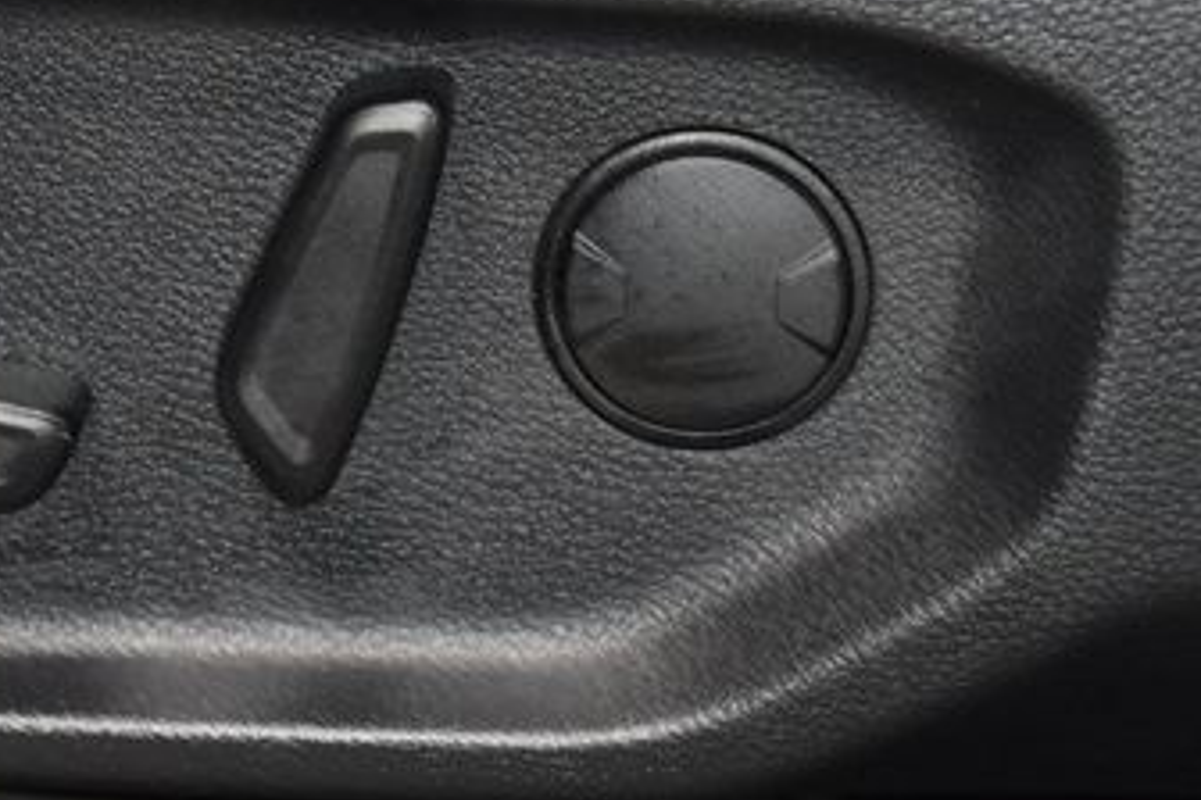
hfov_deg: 10.3
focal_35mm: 200
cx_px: 236
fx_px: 6672
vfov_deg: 6.9
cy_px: 248
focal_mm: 70
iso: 2500
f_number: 4.5
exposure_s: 1/40
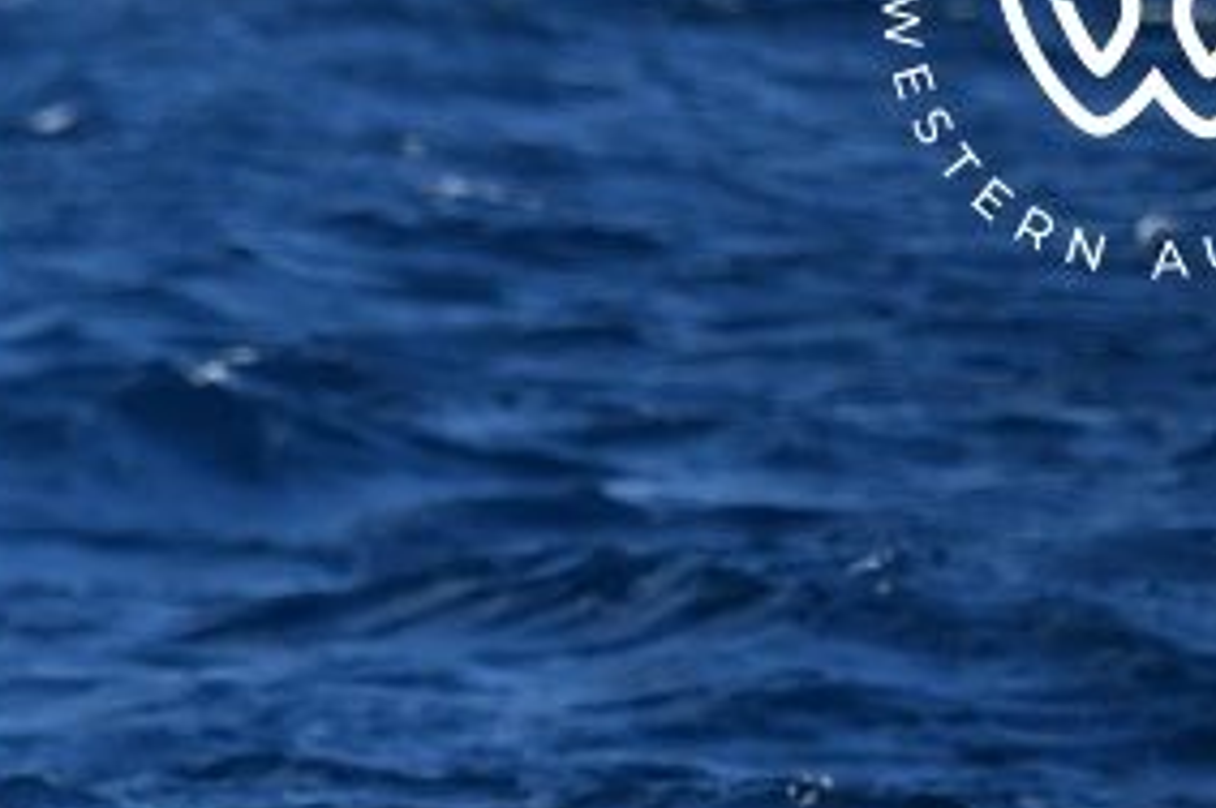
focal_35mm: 962
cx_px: -266
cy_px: 849
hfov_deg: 2.1
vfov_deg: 1.4
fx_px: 32456
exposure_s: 1/8000
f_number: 6
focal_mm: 340
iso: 1400
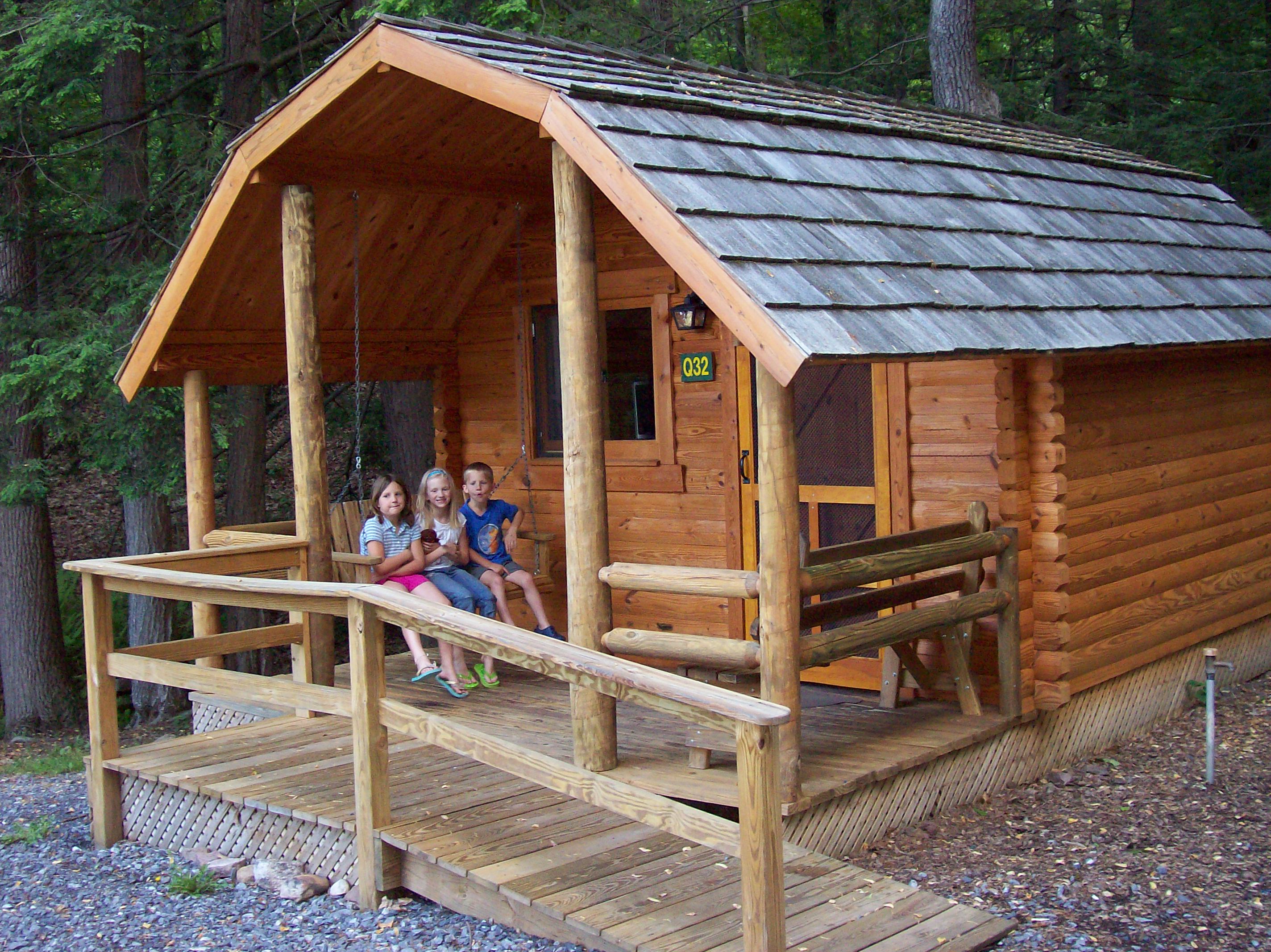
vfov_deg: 32.2
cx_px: 636
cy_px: 476
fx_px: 1652
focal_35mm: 45
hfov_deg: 42.1
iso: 140
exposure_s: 1/73.1
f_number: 3
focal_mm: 7.6
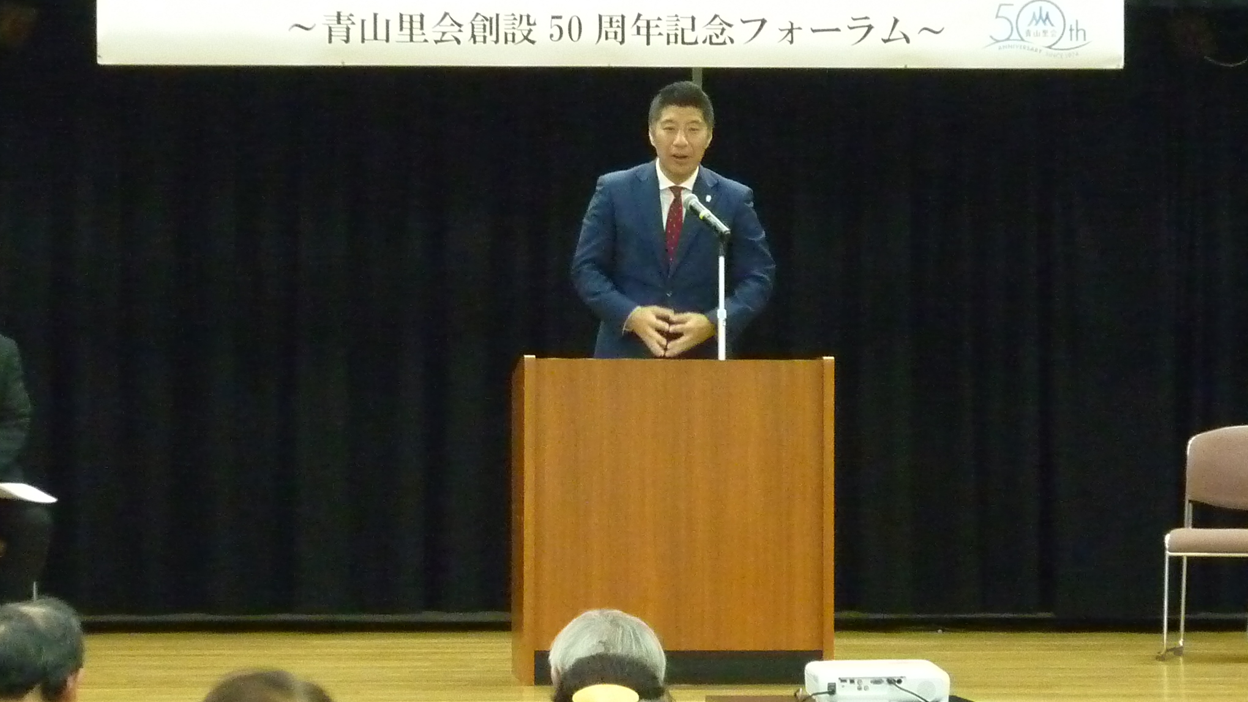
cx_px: 622
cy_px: 315
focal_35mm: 116
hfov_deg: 18.5
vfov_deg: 10.4
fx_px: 3839
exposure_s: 1/50
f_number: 3.6
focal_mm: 9.9
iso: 800
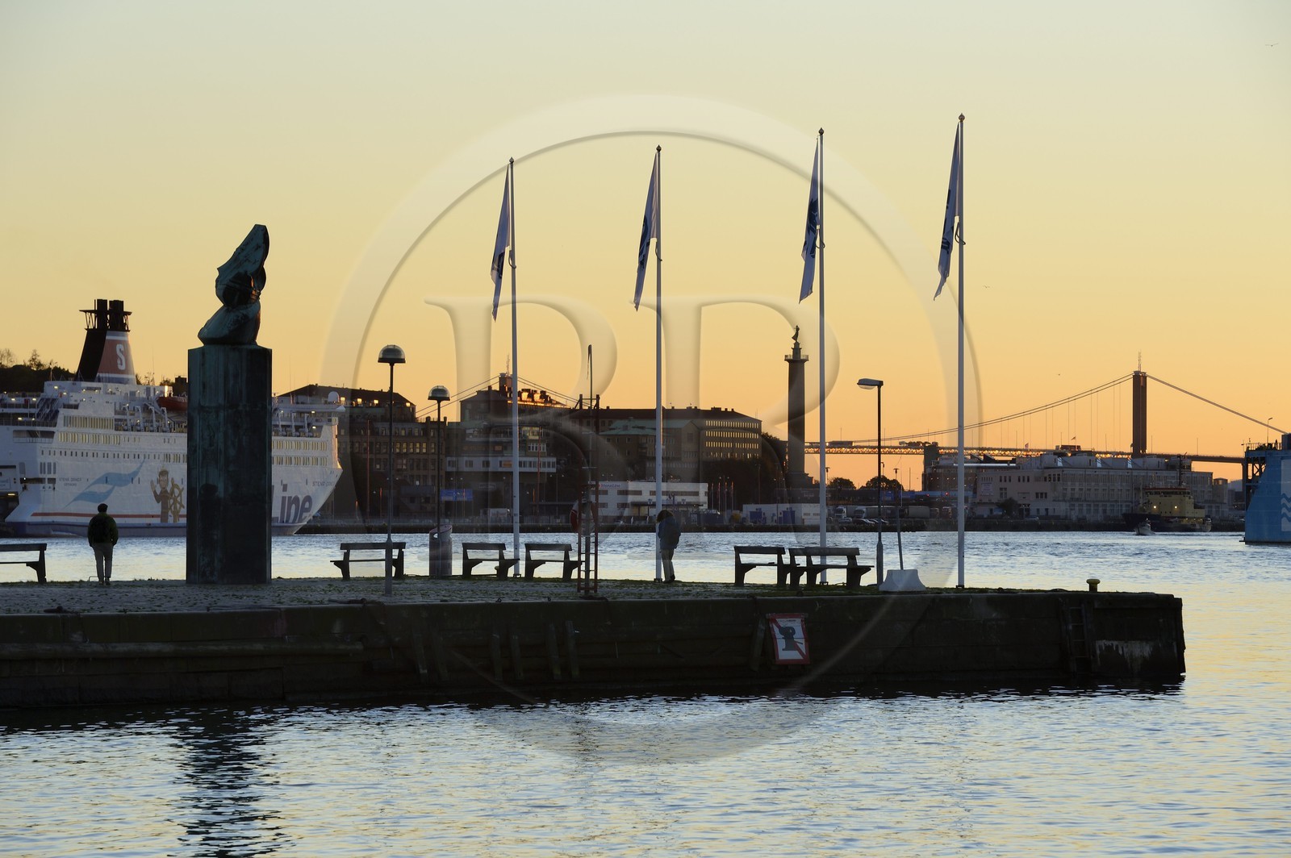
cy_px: 429
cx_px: 646
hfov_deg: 12.5
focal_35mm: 165
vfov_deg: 8.3
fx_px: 5912
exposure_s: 1/100
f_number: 11
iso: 200
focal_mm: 165
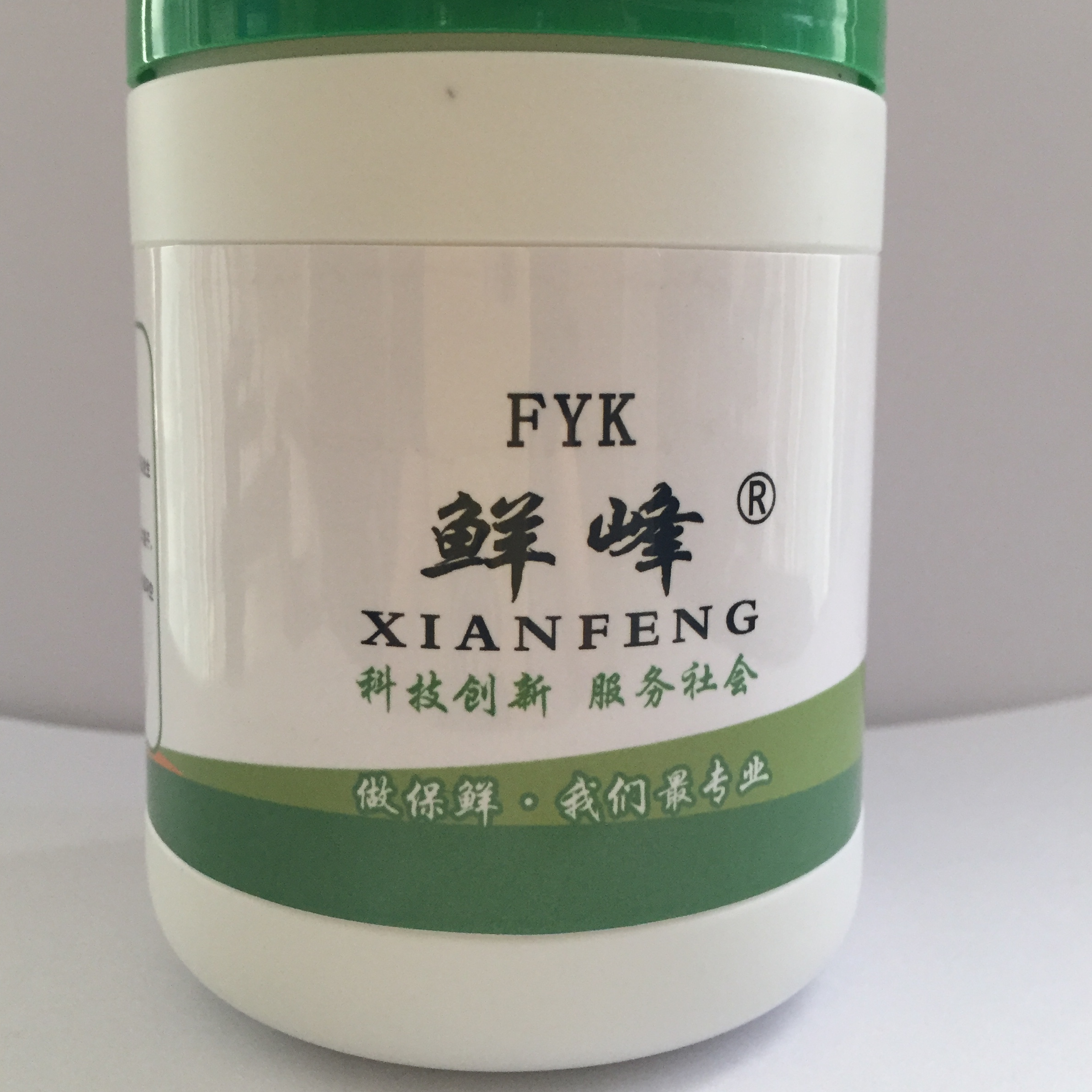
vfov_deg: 46.9
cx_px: 538
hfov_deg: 47.2
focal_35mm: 35
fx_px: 1249
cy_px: 429
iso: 160
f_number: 2.2
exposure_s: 1/33
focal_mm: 4.15
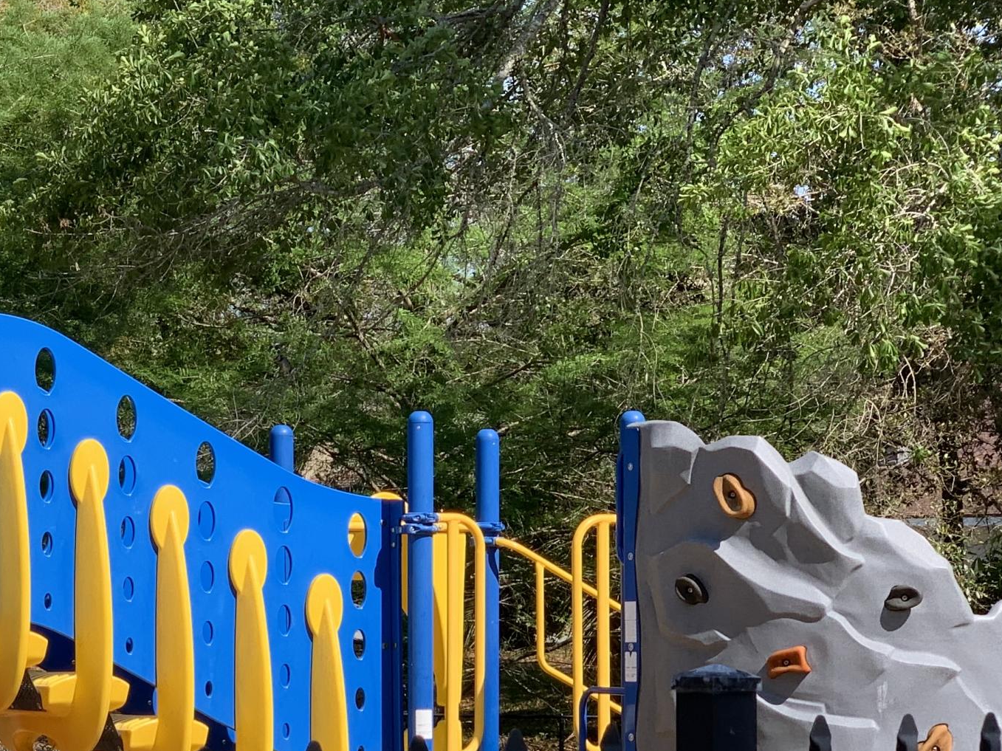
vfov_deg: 12.8
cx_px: 65
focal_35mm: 115
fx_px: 3328
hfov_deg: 16.8
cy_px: 576
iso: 16
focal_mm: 6
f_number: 2.4
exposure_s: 1/510
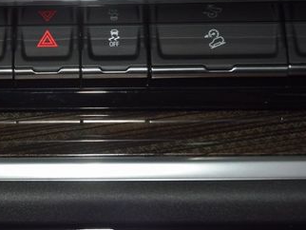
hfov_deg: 15.4
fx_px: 1115
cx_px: 4
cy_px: 38
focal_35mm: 126
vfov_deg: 11.7
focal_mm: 44
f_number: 4.2
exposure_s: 1/40
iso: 400
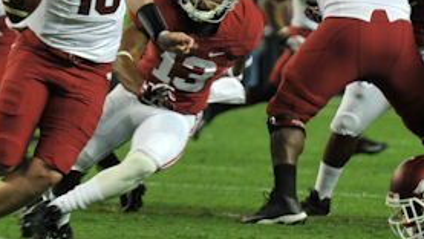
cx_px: 119
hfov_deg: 5.5
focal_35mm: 396
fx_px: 4452
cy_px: 40
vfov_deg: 3.1
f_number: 2.8
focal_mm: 155
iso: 500
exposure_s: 1/320
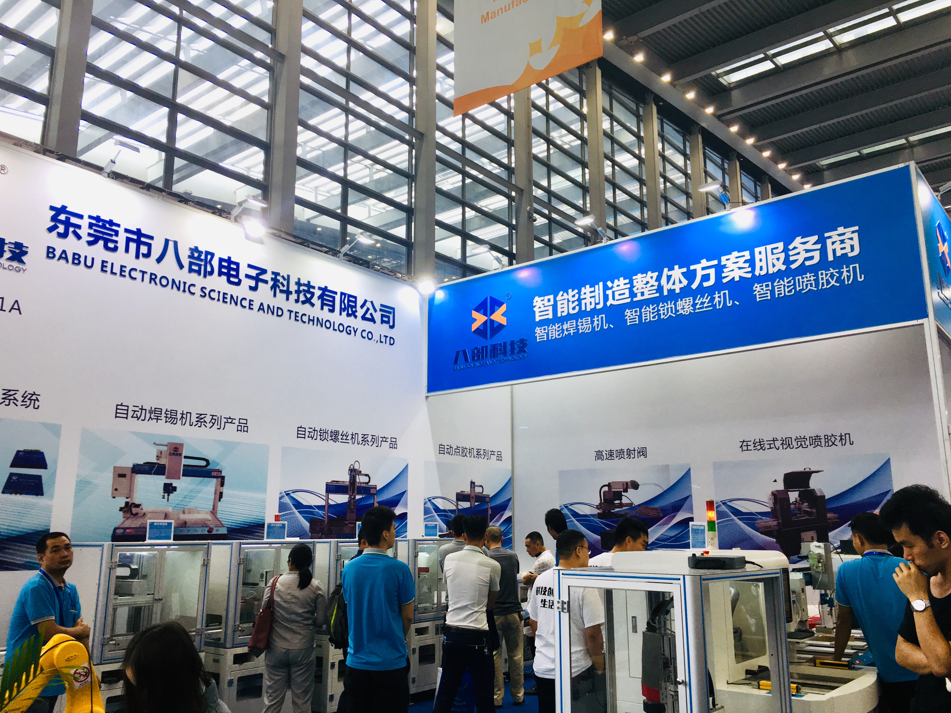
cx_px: 476
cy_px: 356
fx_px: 797
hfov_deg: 61.7
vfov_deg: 48.2
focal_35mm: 29
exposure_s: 1/100
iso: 40
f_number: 2.2
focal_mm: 4.15
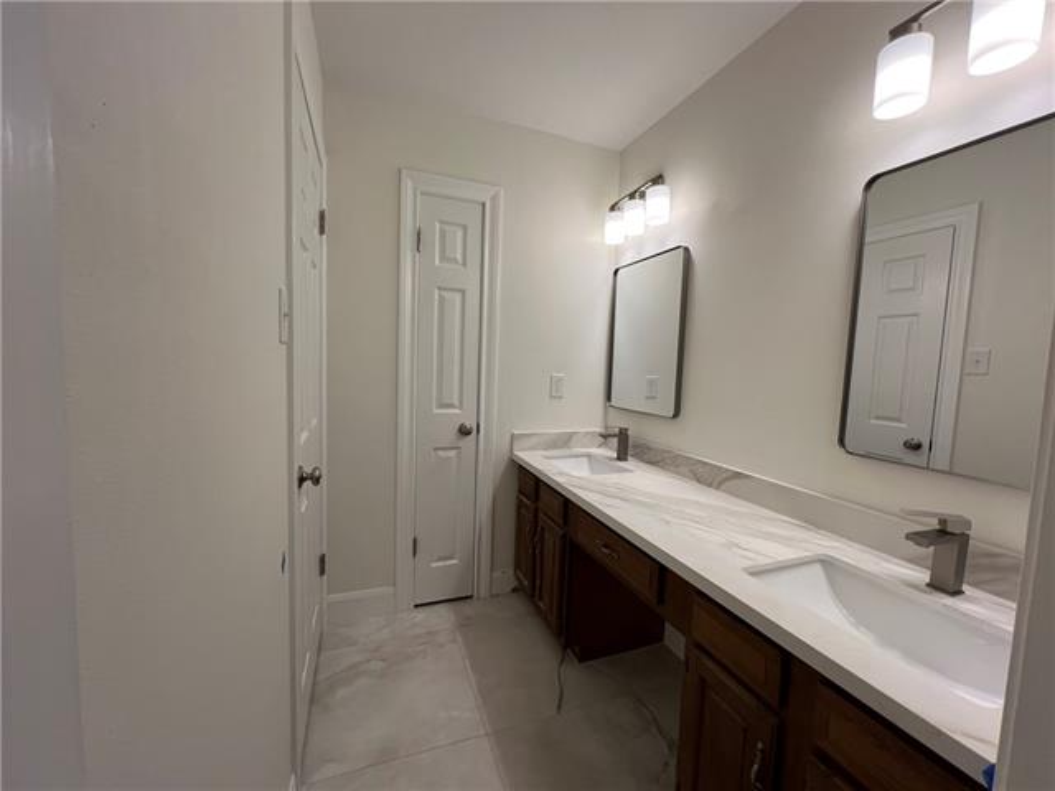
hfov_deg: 106.2
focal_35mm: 13
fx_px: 396
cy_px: 396
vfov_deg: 89.9
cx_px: 528
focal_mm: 1.57
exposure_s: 1/120
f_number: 1.8
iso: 64
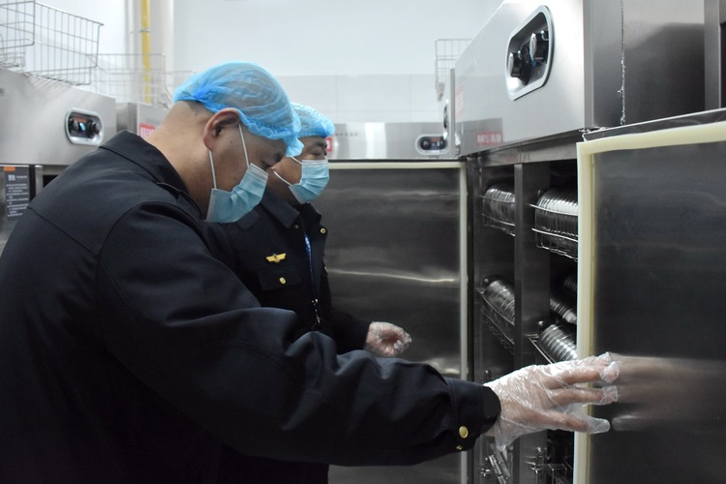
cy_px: 242
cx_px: 363
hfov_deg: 67.4
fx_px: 544
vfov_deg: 47.9
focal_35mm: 27
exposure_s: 1/100
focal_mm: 18
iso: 1600
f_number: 4
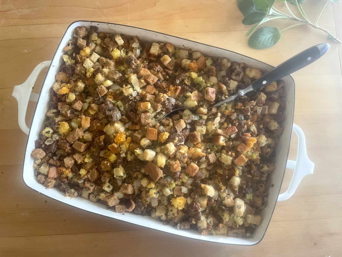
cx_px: 171
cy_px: 128
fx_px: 257
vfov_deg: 53.1
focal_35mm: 26
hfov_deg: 67.3
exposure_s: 1/60
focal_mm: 4.2
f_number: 1.6
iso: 250
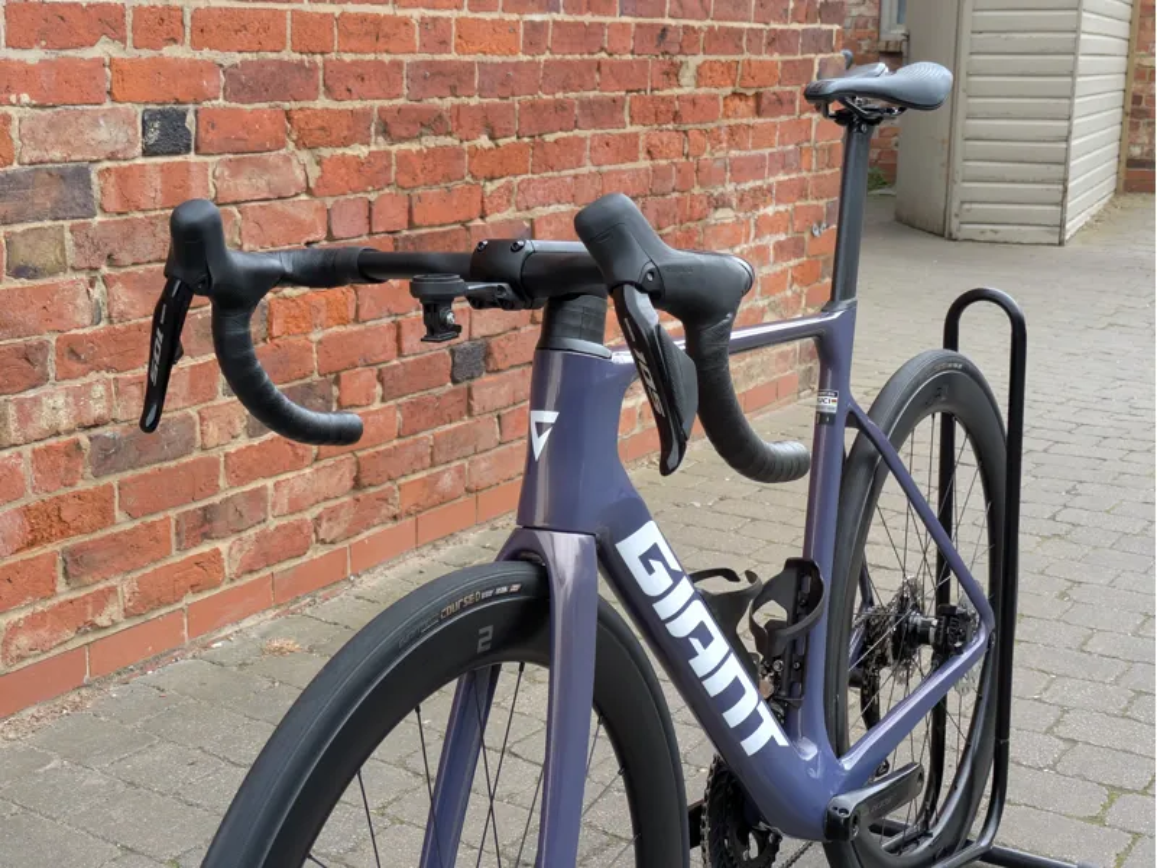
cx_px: 578
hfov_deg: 37.5
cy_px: 434
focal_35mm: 51
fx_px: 1705
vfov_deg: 28.6
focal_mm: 5.43
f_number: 1.89
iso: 46
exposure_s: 1/261
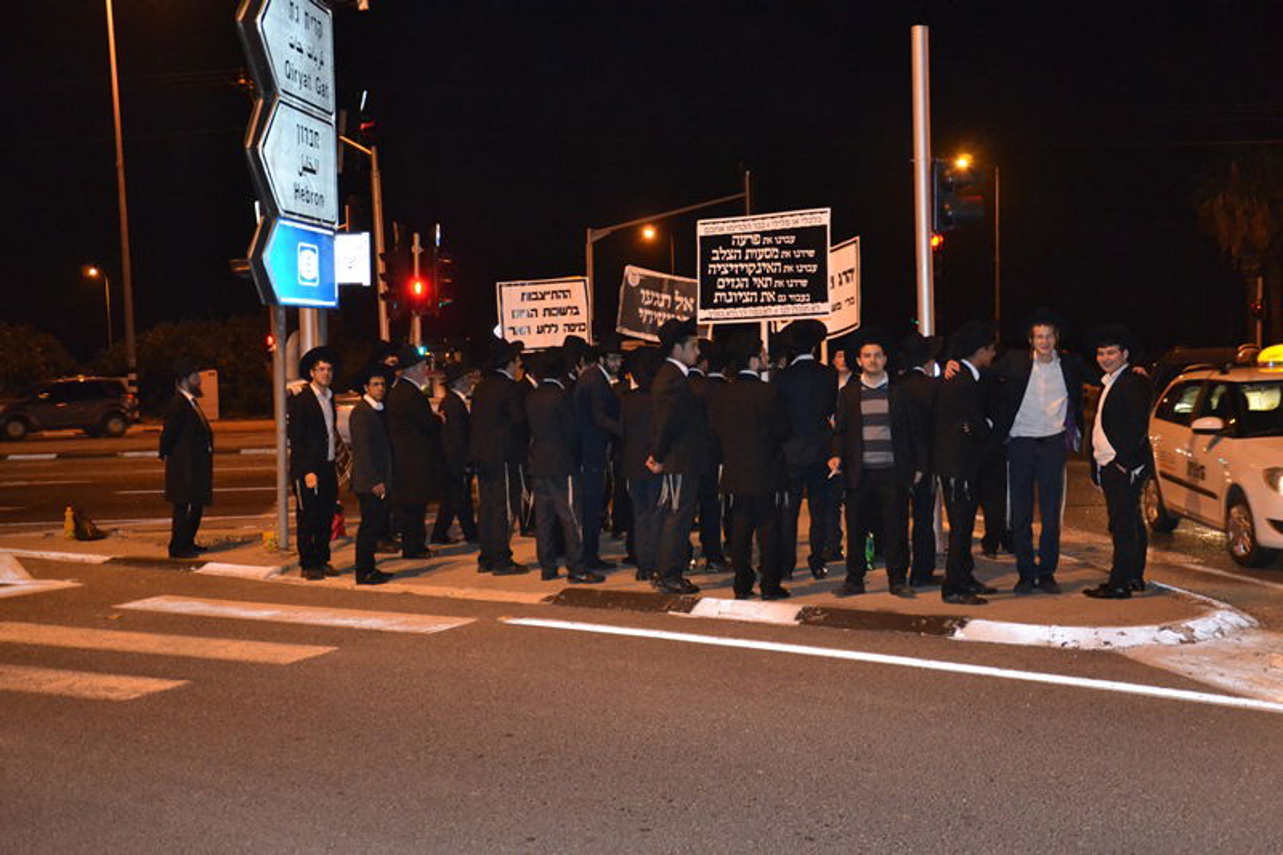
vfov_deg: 29.9
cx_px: 642
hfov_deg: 43.6
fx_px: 1603
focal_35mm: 45
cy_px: 428
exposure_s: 1/60
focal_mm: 30
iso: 3200
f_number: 4.2
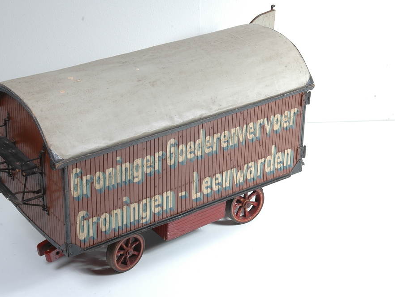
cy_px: 149
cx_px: 173
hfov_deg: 26.5
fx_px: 839
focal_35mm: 74
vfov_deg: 20.0
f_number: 16
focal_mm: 45
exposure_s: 1/60
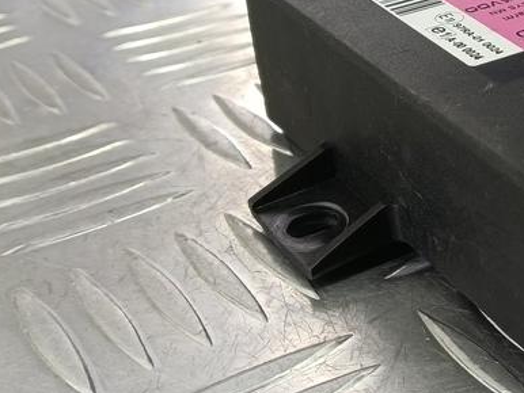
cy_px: 73
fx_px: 924
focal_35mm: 61
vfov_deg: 23.7
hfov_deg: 28.0
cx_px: 618
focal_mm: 4.11
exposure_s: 1/50
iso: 150
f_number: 1.6
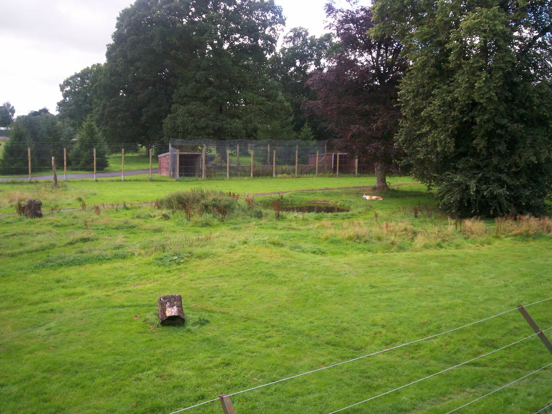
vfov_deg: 39.7
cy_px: 207
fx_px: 574
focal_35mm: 36
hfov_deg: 51.4
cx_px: 276
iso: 100
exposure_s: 1/121
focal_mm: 5.9
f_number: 4.5
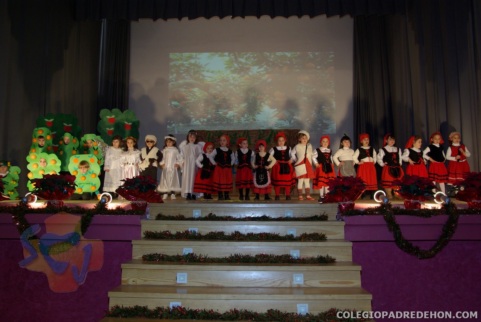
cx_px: 240
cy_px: 161
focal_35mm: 27
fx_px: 361
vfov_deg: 48.1
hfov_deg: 67.3
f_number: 4.5
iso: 400
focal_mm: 18
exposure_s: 1/30
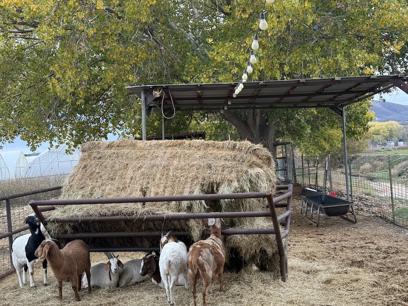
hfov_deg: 39.7
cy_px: 153
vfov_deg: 30.3
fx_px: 566
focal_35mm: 48
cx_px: 204
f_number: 1.78
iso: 160
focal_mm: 6.76
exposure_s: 1/228
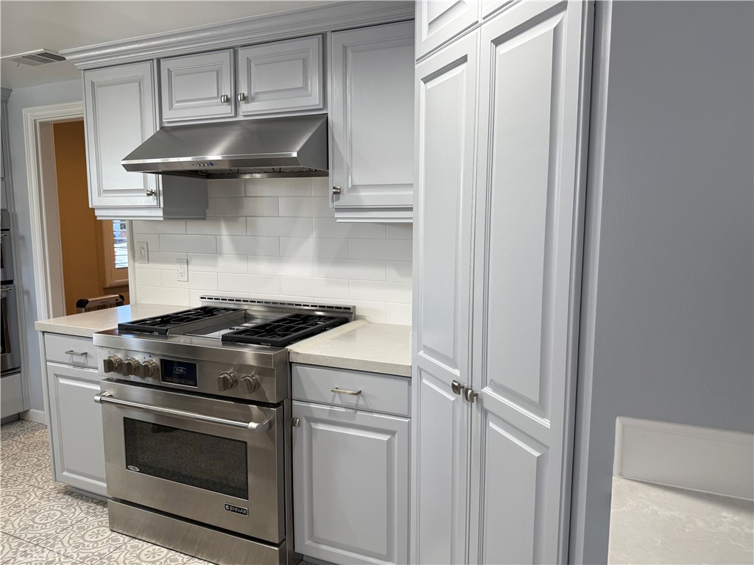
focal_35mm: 24
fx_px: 523
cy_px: 282
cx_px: 377
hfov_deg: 71.6
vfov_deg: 56.8
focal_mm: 6.76
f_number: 1.78
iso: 125
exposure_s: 1/120
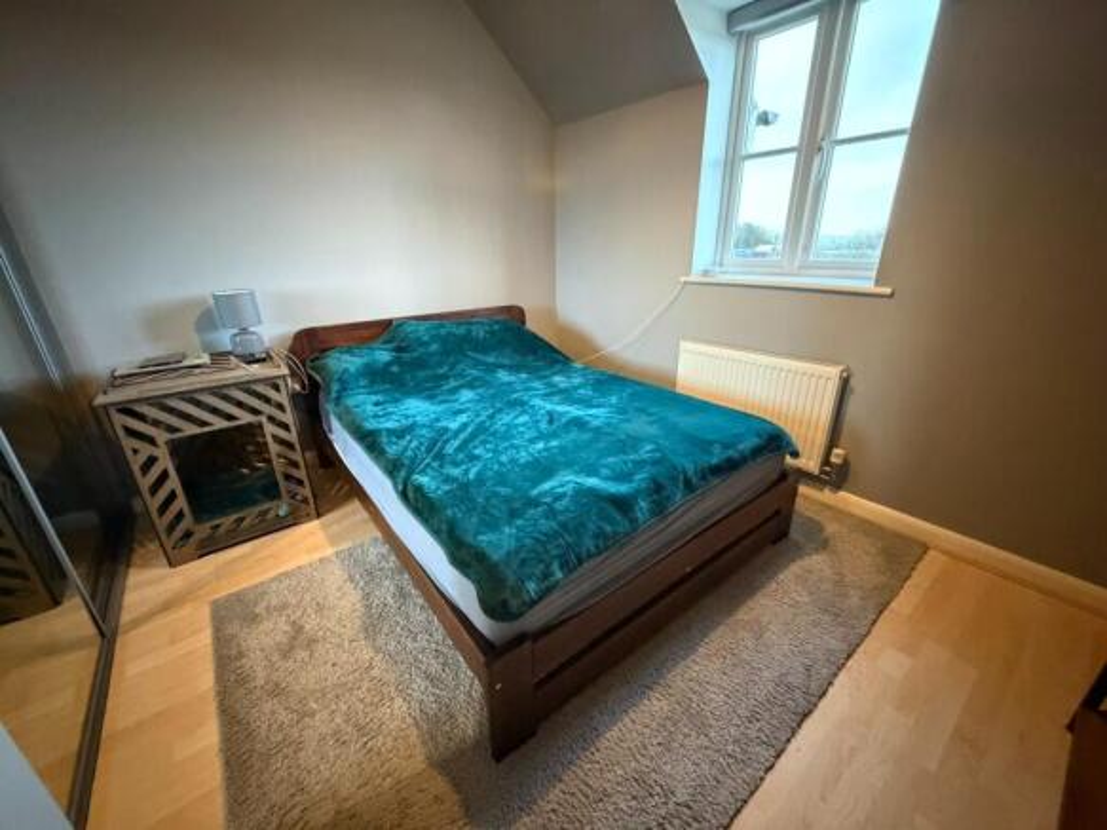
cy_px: 415
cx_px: 554
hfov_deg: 102.1
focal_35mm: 14
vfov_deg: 85.7
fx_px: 448
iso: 1250
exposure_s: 1/25
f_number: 2.2
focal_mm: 2.22
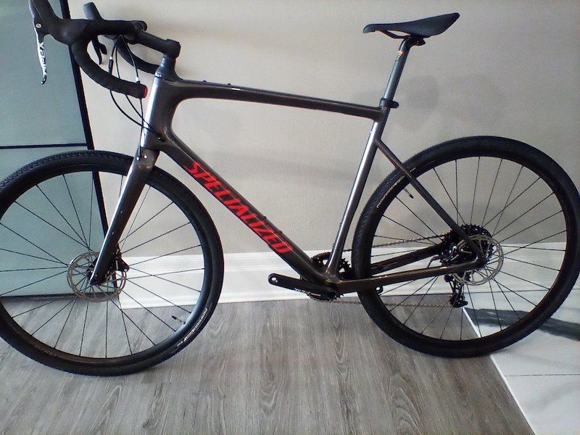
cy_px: 218
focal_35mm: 31
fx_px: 519
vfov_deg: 45.4
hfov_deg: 58.4
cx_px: 290
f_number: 2.4
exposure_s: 1/20
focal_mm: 2.38
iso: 320
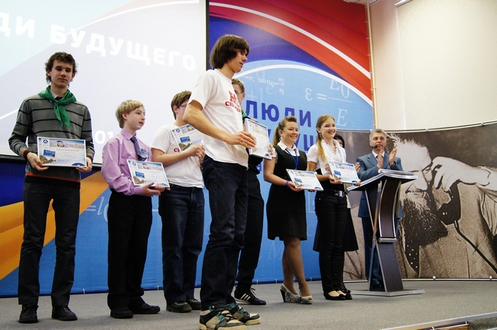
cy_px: 165
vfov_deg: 34.1
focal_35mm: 39
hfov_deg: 49.6
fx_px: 538
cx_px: 248
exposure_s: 1/50
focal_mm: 26
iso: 1600
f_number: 4
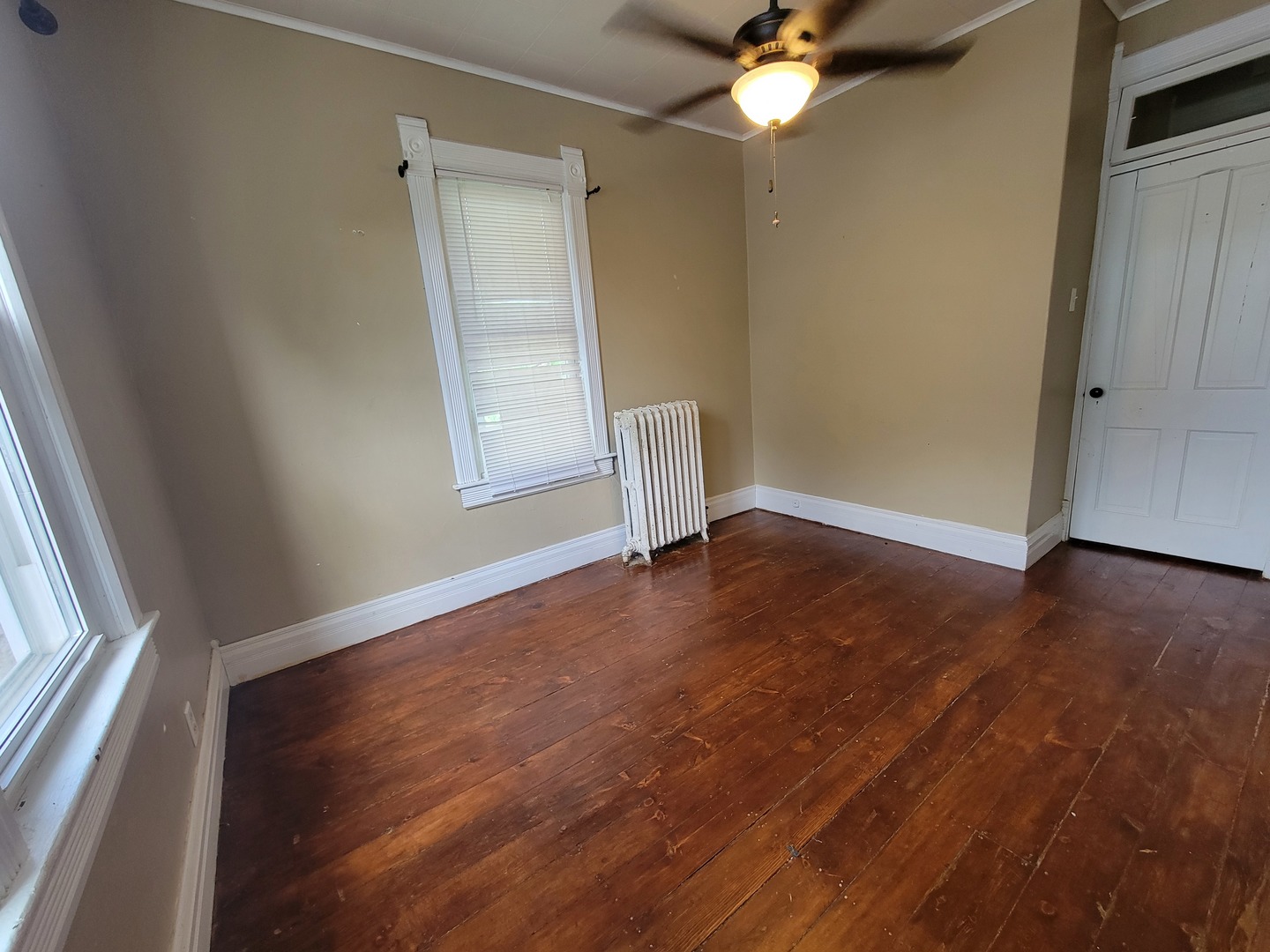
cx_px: 635
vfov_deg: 89.9
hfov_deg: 106.2
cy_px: 476
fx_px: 477
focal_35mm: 13
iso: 200
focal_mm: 2.2
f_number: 2.2
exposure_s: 1/60
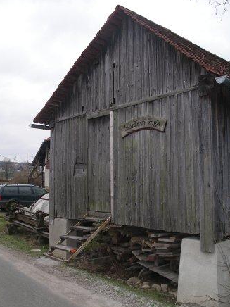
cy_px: 153
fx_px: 337
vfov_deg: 49.0
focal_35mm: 38
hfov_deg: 37.7
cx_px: 115
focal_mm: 7.8
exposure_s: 1/160
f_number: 3.2
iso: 80
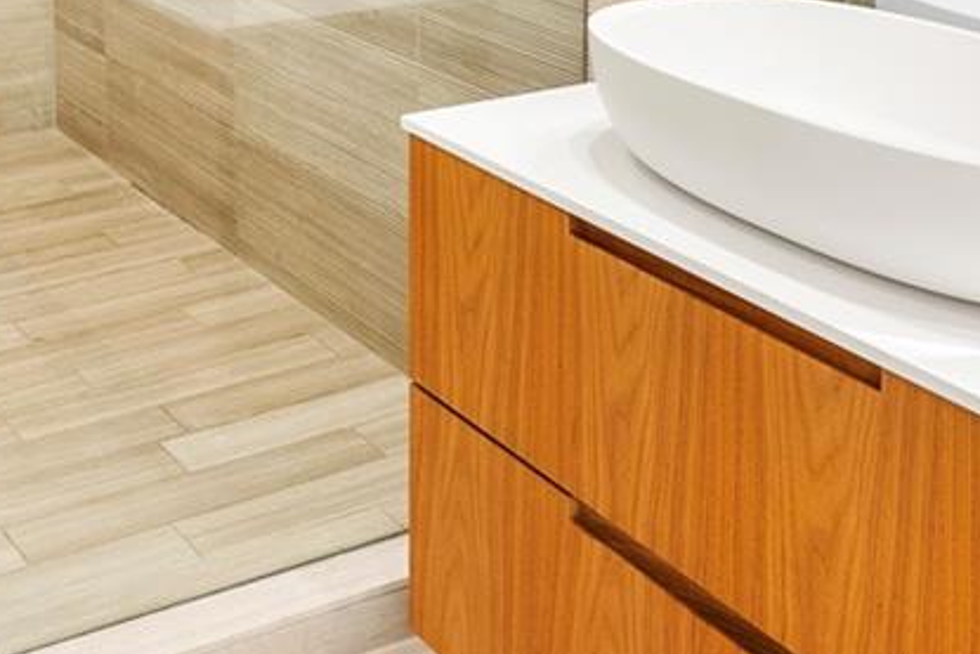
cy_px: -373
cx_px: 83
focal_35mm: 54
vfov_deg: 20.7
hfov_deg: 34.6
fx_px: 1470
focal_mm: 14
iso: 160
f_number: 8
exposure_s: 1/1.25
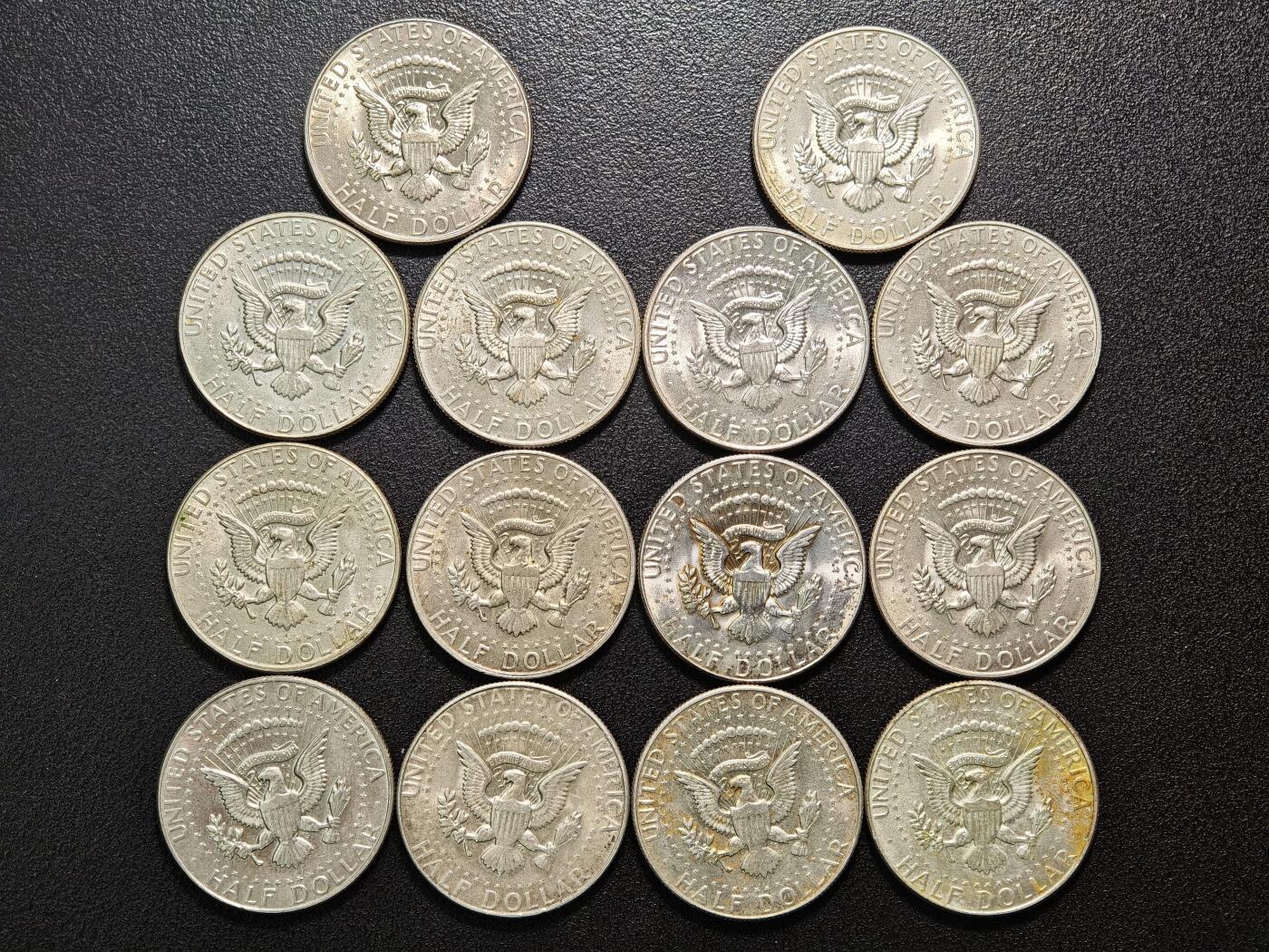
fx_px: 2200
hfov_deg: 32.2
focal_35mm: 60
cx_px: 634
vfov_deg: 24.4
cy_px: 476
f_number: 2
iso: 400
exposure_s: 1/105
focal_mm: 9
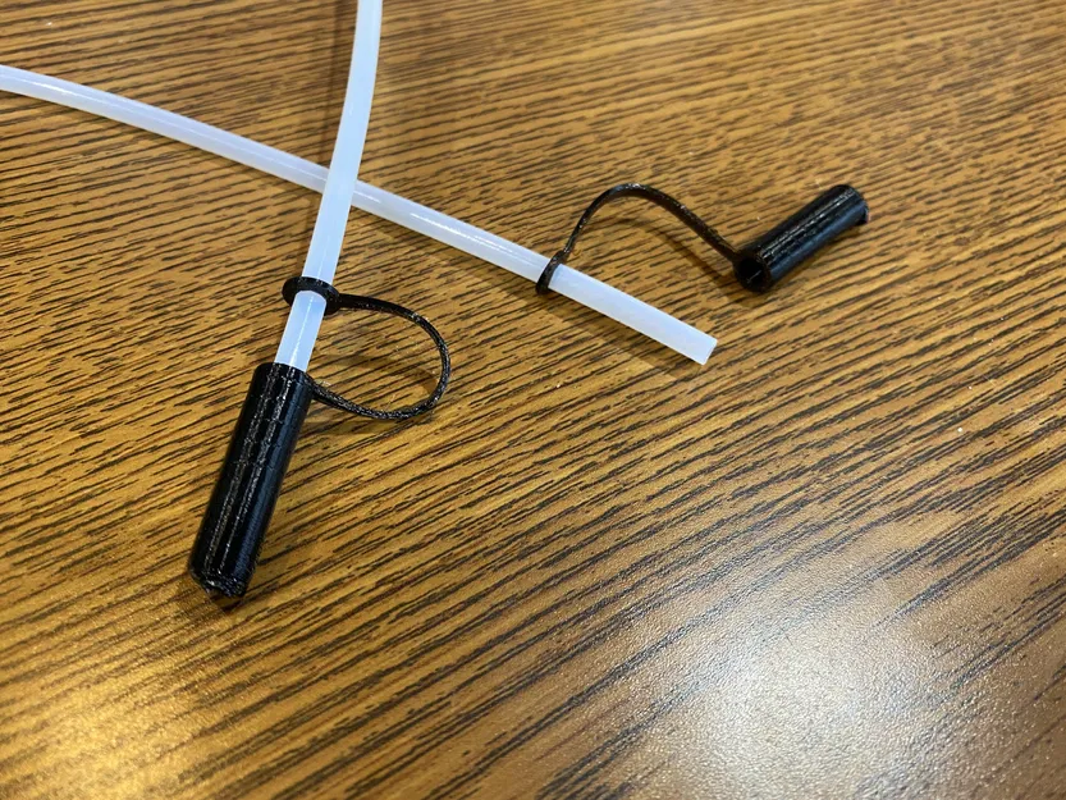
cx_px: 533
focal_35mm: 26
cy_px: 400
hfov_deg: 67.3
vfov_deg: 53.1
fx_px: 801
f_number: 1.8
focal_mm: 4.25
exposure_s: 1/60
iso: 250
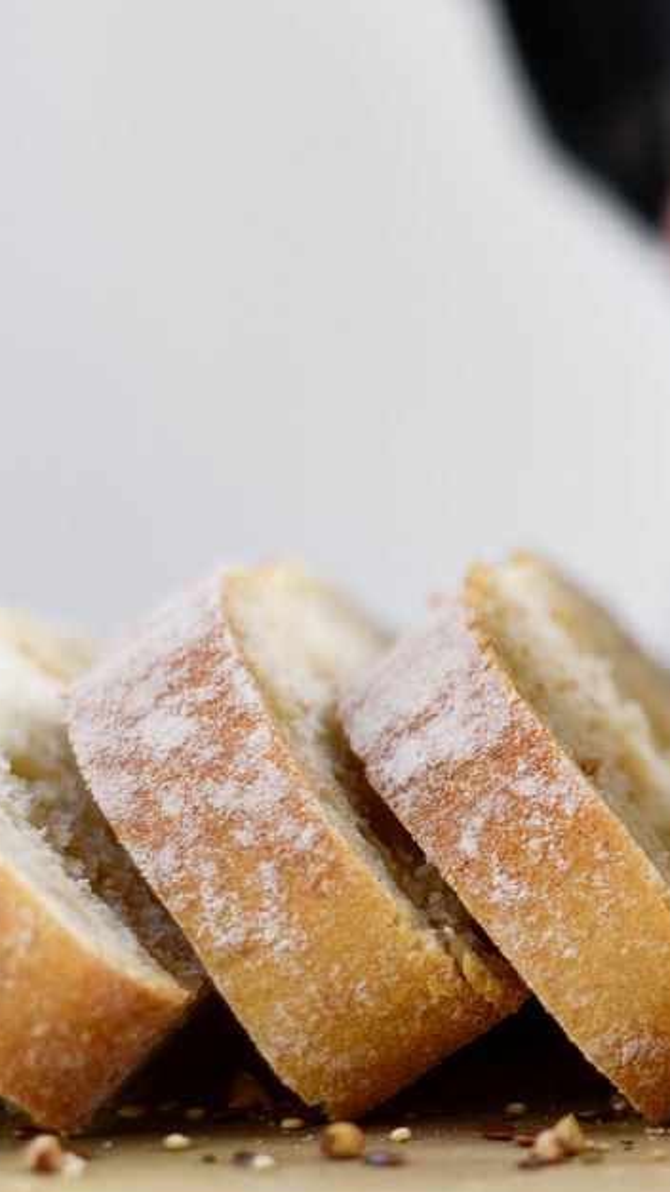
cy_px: 642
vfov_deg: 20.4
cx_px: 1102
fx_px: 3317
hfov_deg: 11.0
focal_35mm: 105
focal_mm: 50
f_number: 2.8
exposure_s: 1/100
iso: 64
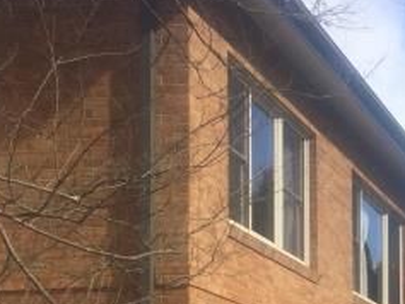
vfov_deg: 14.4
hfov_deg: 18.4
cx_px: 552
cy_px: 418
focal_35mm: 98
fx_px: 1147
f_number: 2.2
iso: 32
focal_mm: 4.15
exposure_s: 1/1276
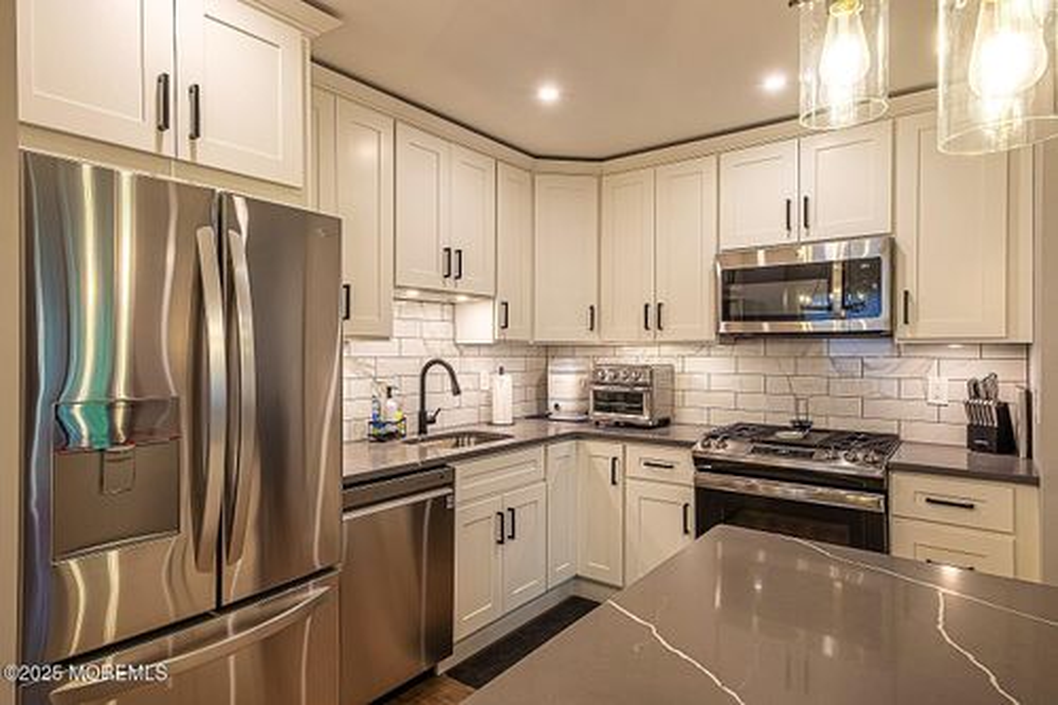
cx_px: 529
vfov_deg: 67.3
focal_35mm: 18
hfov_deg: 90.0
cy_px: 352
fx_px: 529
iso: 400
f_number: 9
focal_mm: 12
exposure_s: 1/25
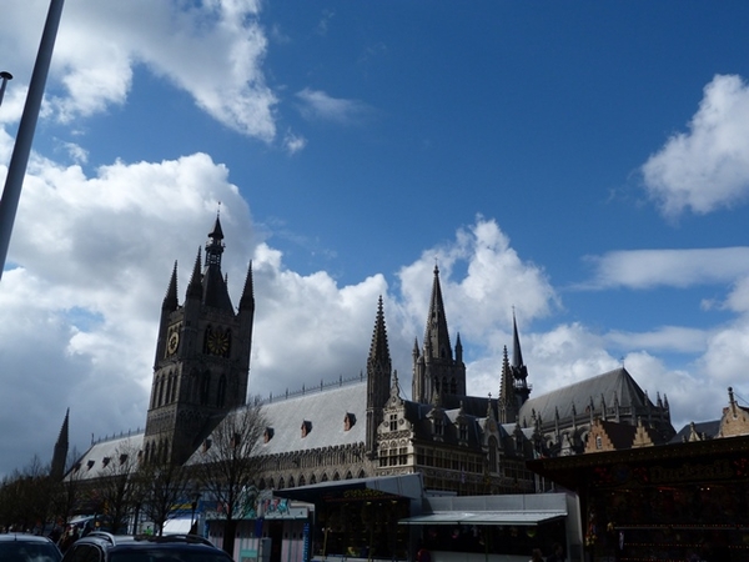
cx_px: 374
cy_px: 281
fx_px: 649
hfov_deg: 60.0
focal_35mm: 30
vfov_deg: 46.8
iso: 80
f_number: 5.6
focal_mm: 5.3
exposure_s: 1/640
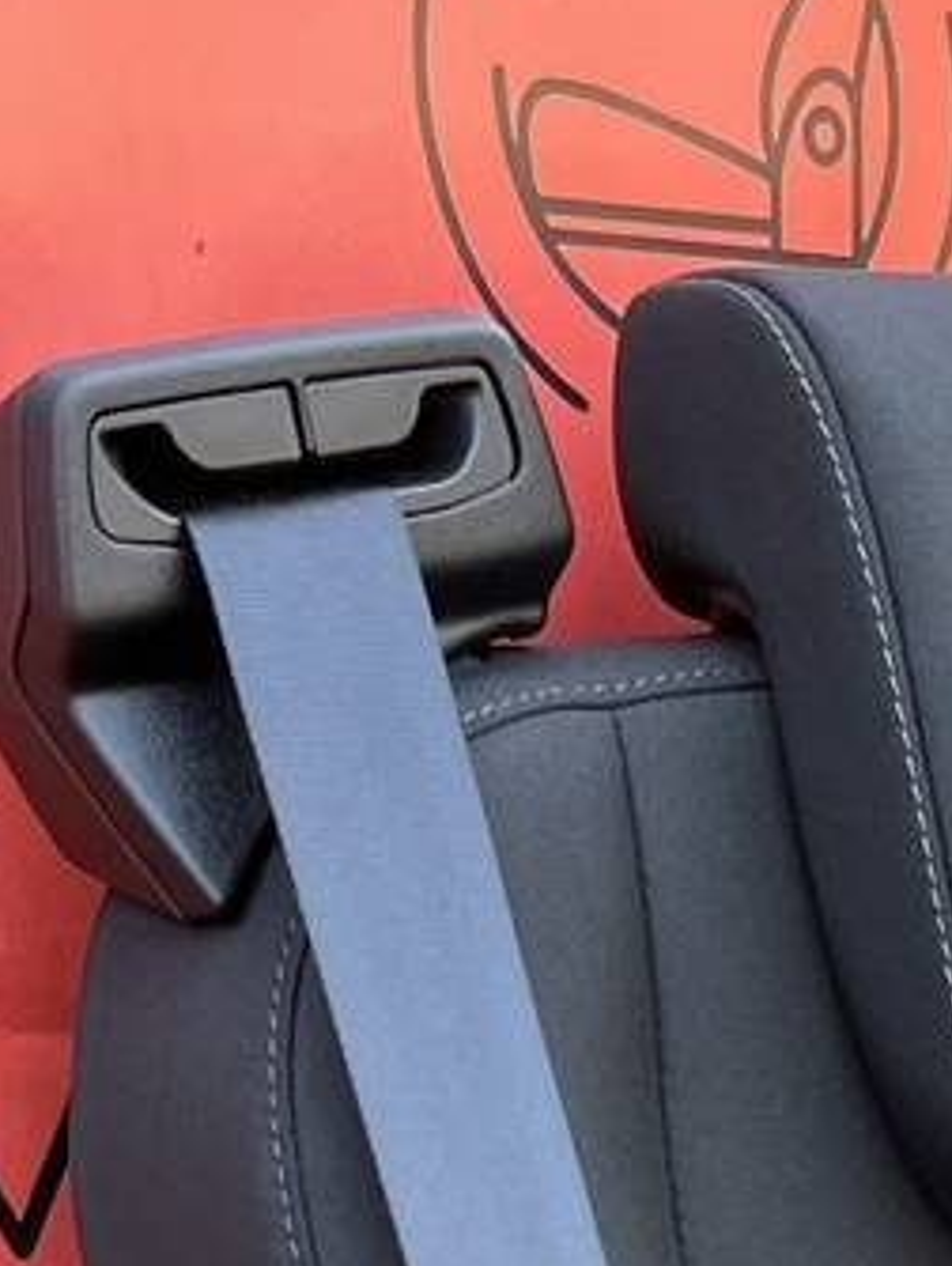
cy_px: 2914
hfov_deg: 11.1
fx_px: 4538
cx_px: 1779
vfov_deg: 12.7
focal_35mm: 124
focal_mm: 5.1
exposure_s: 1/122
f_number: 1.6
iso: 64
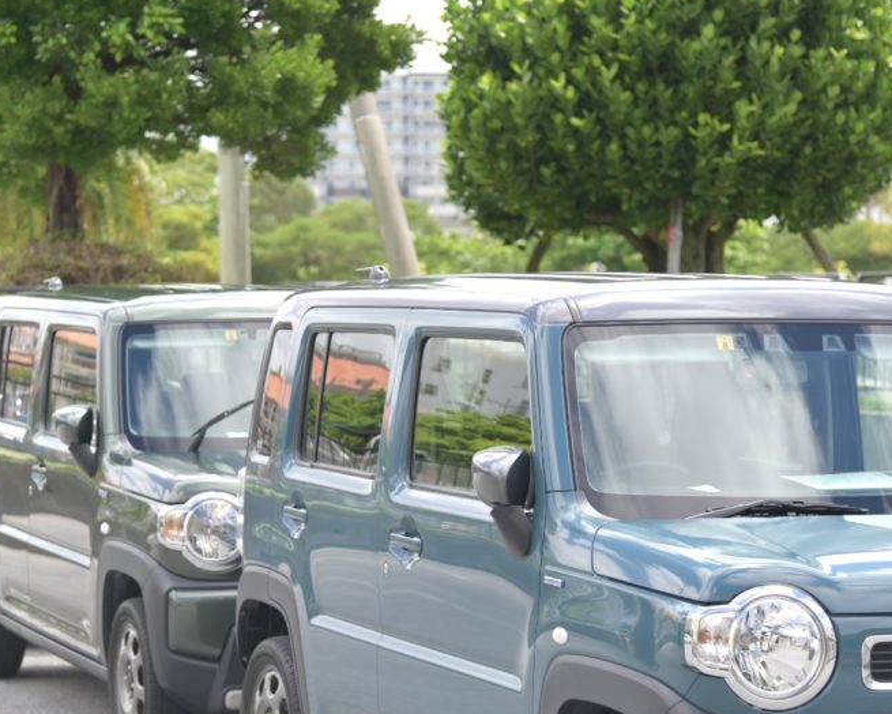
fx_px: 2904
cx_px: 462
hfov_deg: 17.5
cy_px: 452
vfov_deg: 14.0
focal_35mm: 110
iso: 100
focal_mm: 75
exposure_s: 1/400
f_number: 4
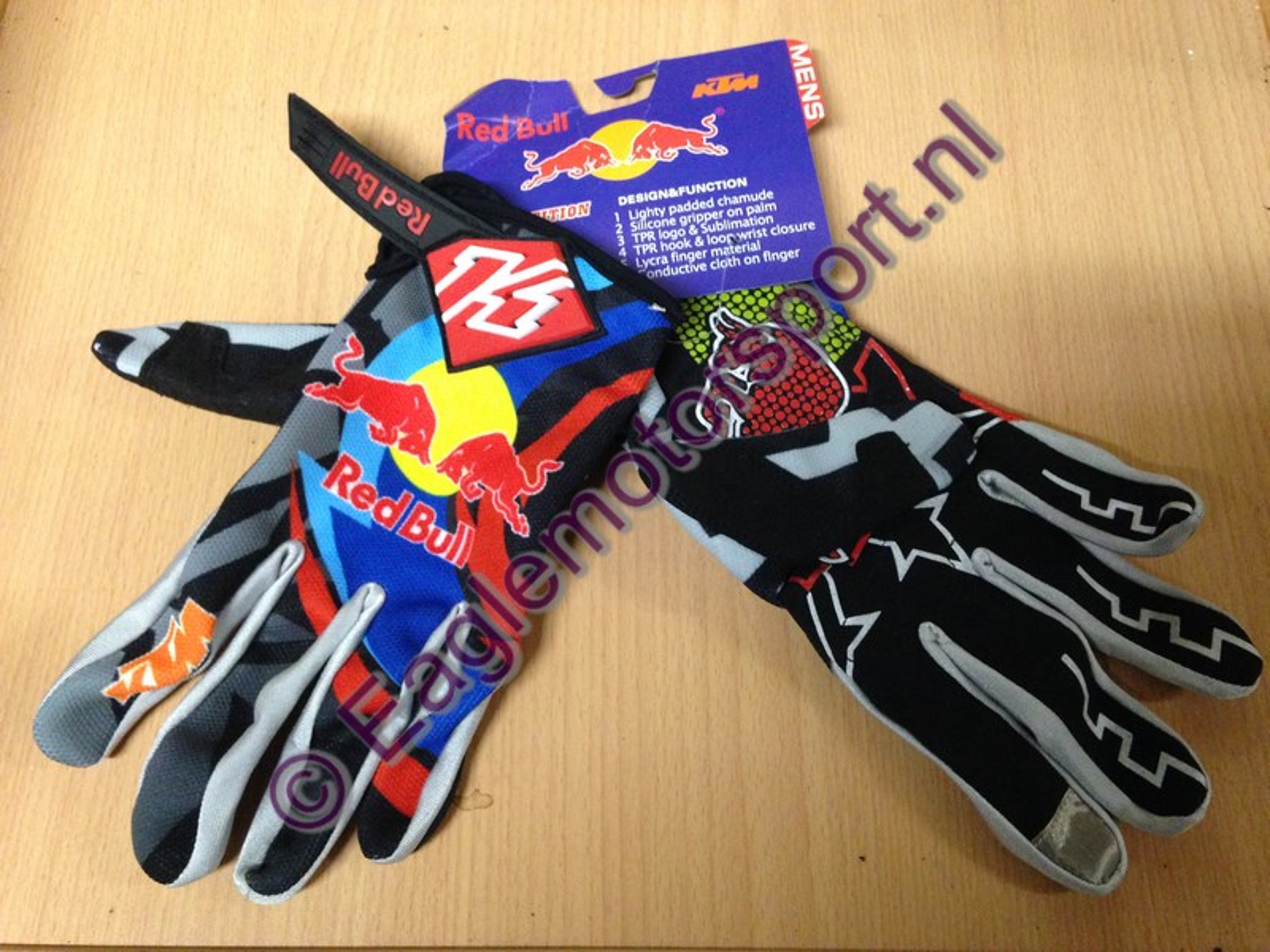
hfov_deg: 55.4
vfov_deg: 42.9
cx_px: 635
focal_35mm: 33
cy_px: 476
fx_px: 1211
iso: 400
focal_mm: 4.12
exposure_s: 1/15
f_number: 2.4
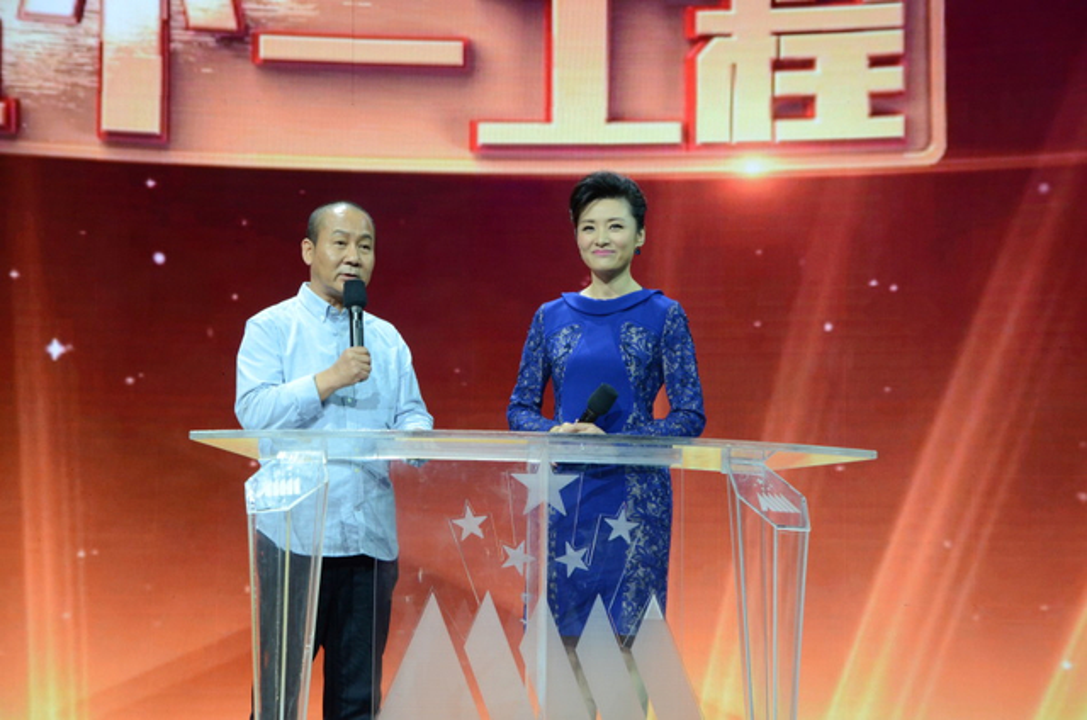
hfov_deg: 16.1
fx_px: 3842
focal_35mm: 128
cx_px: 544
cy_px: 360
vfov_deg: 10.7
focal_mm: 85
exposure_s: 1/80
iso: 1250
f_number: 8
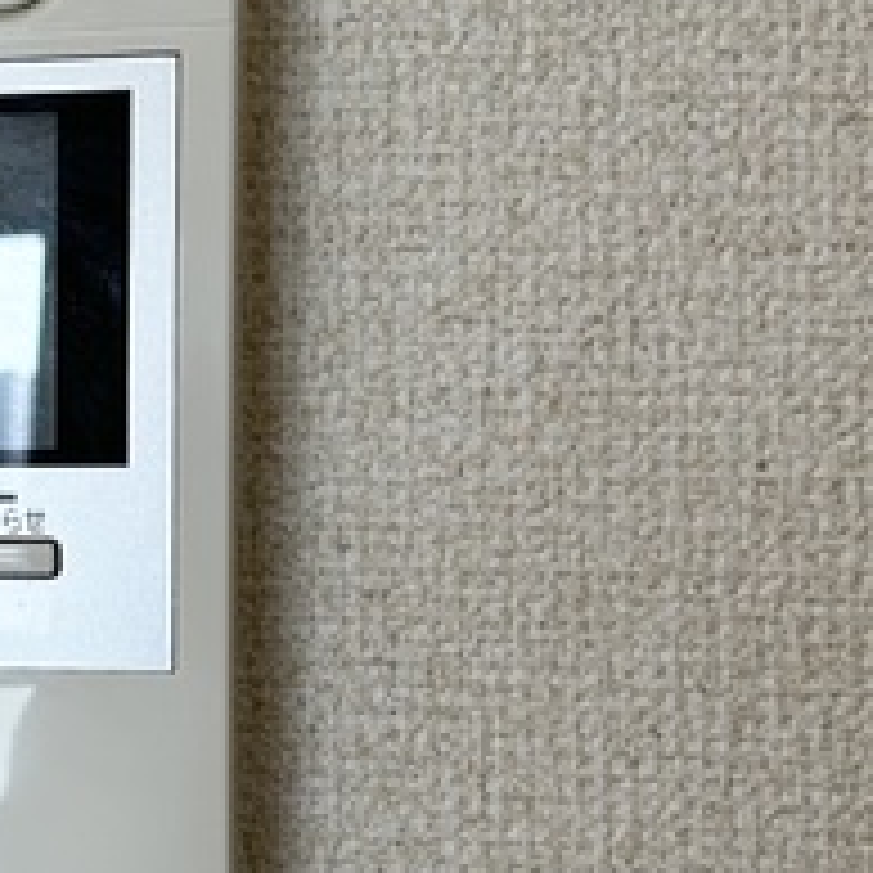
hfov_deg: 19.8
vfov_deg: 20.8
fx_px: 2368
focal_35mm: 83
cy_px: 574
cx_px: -140
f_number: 1.5
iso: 50
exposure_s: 1/120
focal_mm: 5.7
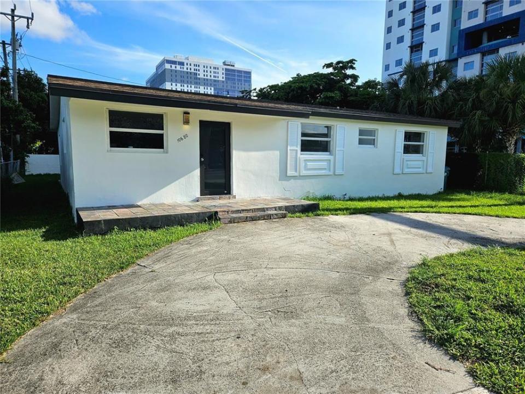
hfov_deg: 73.9
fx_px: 349
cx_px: 262
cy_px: 197
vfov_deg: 58.9
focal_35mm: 23
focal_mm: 5.4
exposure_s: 1/2000
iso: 25
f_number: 1.8
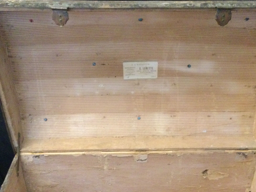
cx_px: 139
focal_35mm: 47
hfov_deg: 40.4
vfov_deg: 30.6
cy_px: 129
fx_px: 348
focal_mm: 3.3
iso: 500
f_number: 2.4
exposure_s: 1/17
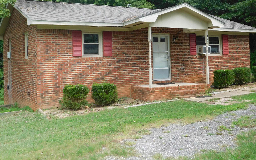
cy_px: 49
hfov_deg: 43.5
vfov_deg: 27.8
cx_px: 133
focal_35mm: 46
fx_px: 321
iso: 125
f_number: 3.5
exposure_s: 1/320
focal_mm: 6.3
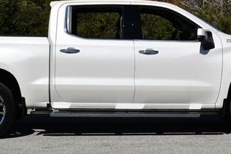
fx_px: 674
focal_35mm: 105
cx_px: 114
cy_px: 7
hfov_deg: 19.4
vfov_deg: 12.9
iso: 100
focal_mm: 26
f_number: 10
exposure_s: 1/400
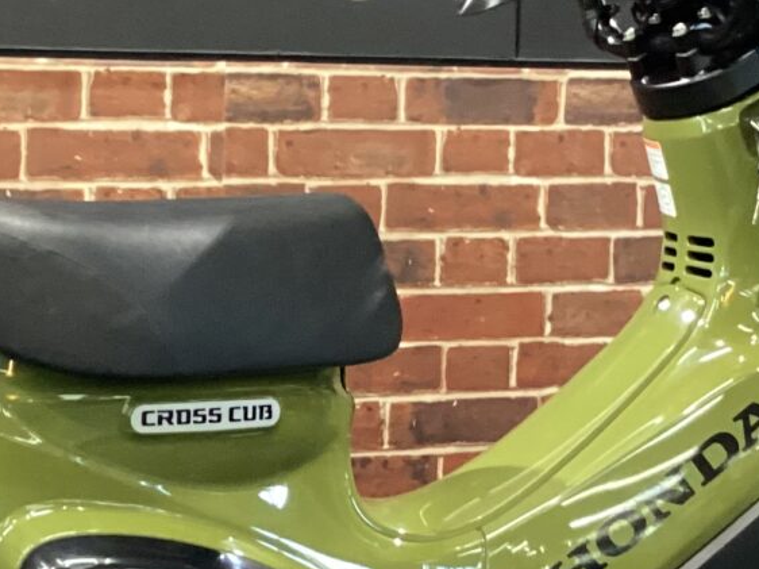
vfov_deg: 13.9
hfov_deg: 18.6
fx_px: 2323
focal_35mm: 106
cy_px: 430
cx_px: 344
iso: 400
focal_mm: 3.3
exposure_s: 1/40
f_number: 2.4
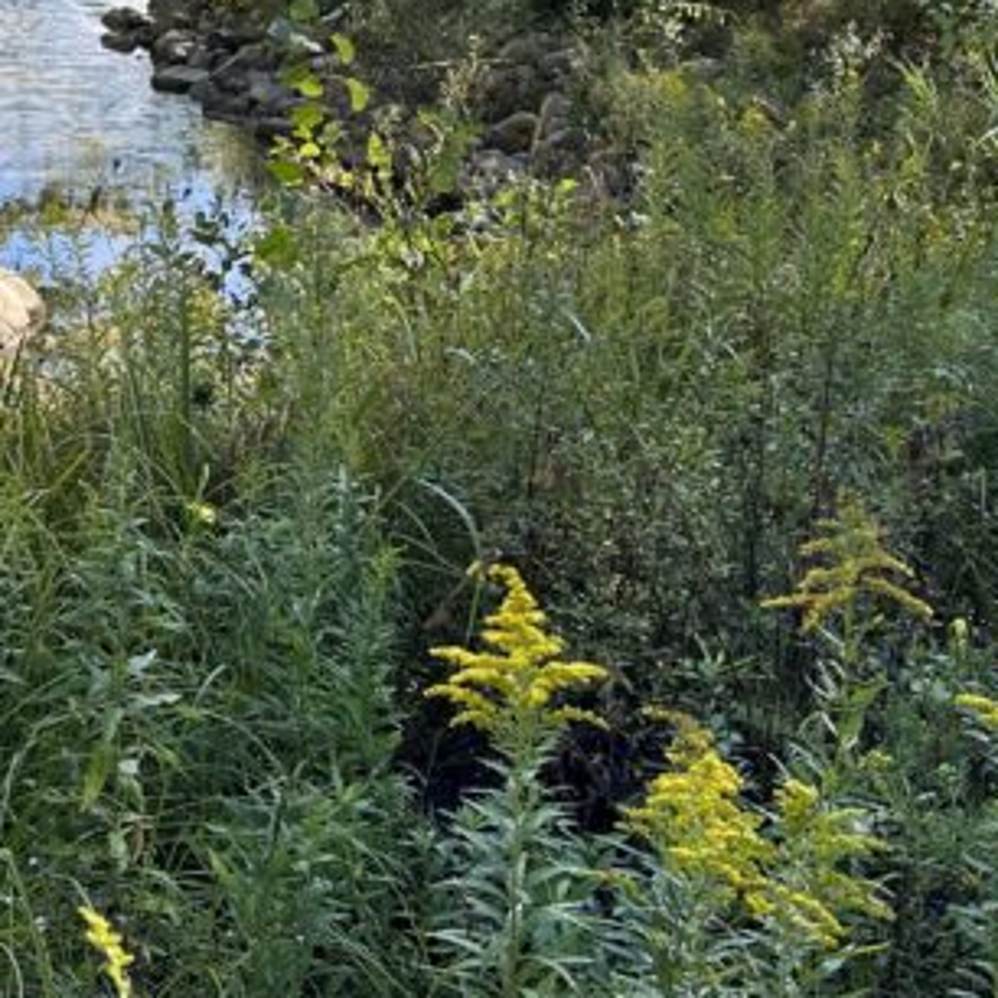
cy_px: 137
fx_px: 2316
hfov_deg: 22.4
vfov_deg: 23.8
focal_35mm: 71
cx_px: -209
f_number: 1.78
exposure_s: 1/1019
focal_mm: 6.86
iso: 80
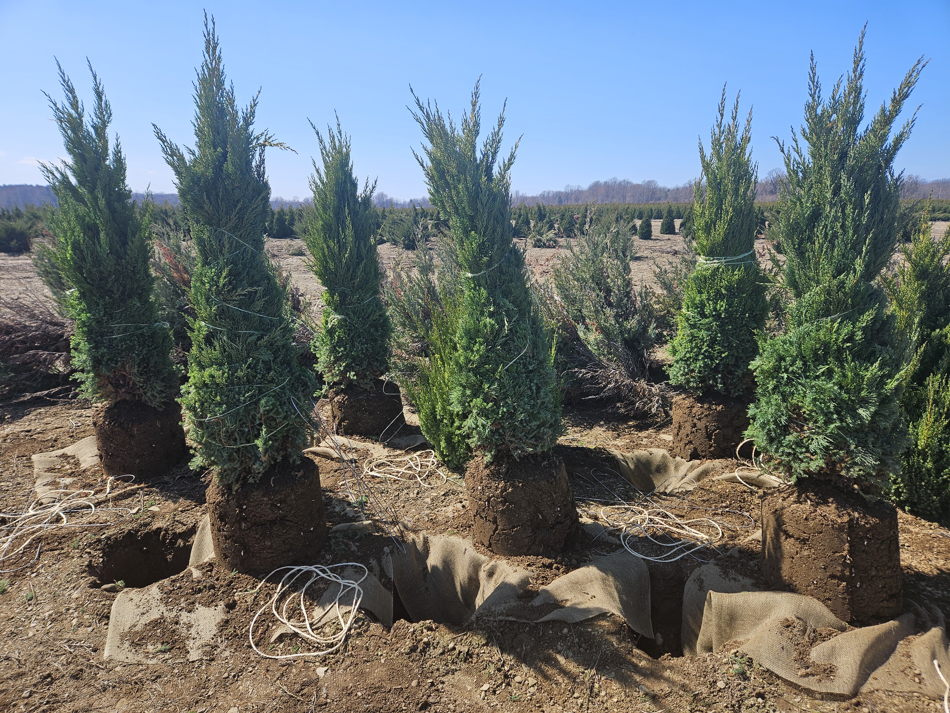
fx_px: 631
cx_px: 475
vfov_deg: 58.9
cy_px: 356
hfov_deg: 73.9
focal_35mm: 23
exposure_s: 1/1272
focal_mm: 5.4
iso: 25
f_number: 1.8
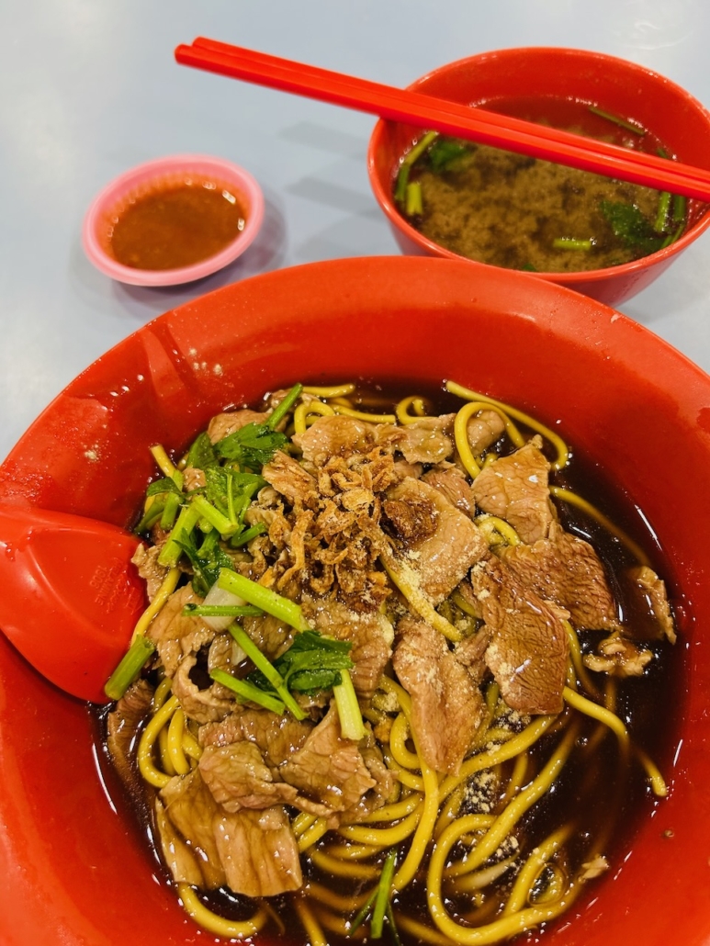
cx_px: 355
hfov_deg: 53.1
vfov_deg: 67.3
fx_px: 711
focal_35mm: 26
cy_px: 473
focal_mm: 5.7
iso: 125
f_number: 1.5
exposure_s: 1/100
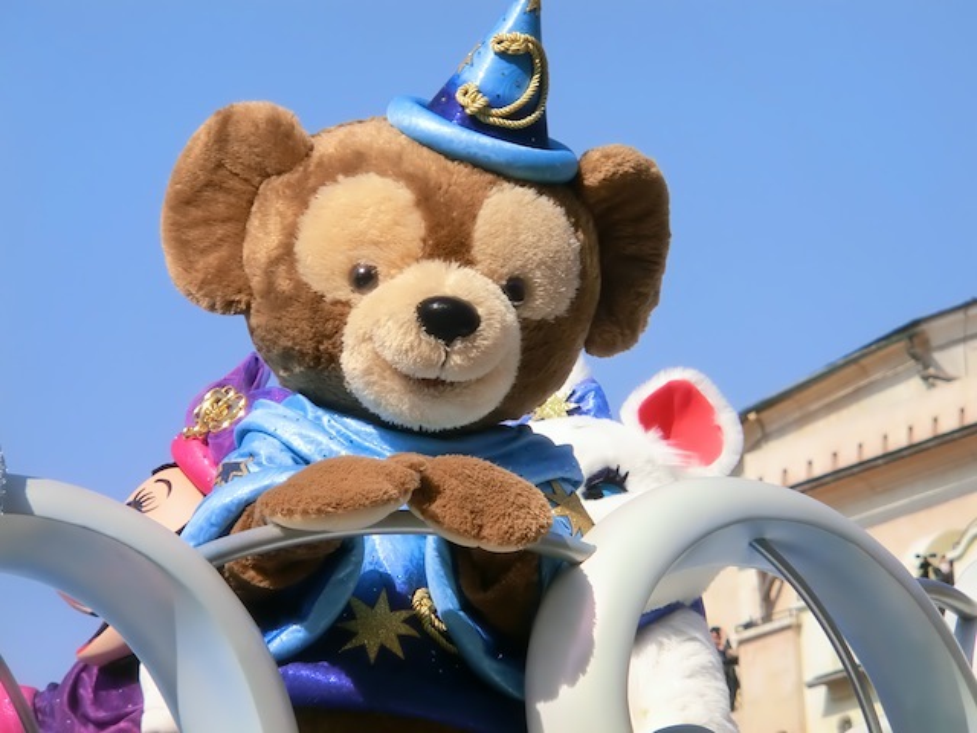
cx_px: 488
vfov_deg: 5.0
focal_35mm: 300
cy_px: 366
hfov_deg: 6.6
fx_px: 8467
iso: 80
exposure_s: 1/500
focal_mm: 53
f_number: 5.9
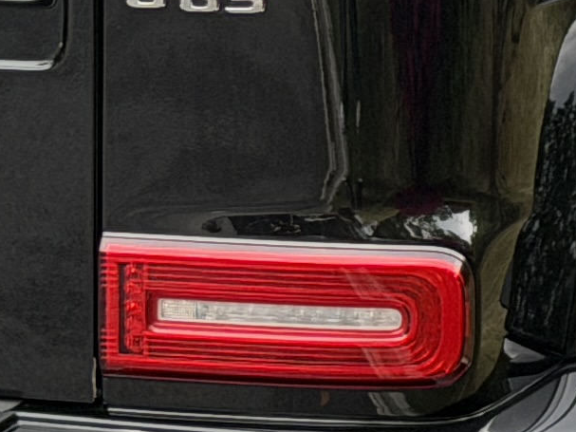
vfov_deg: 4.6
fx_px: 5307
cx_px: 81
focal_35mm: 319
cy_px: -209
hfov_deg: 6.2
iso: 80
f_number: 1.78
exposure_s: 1/415
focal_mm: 6.76
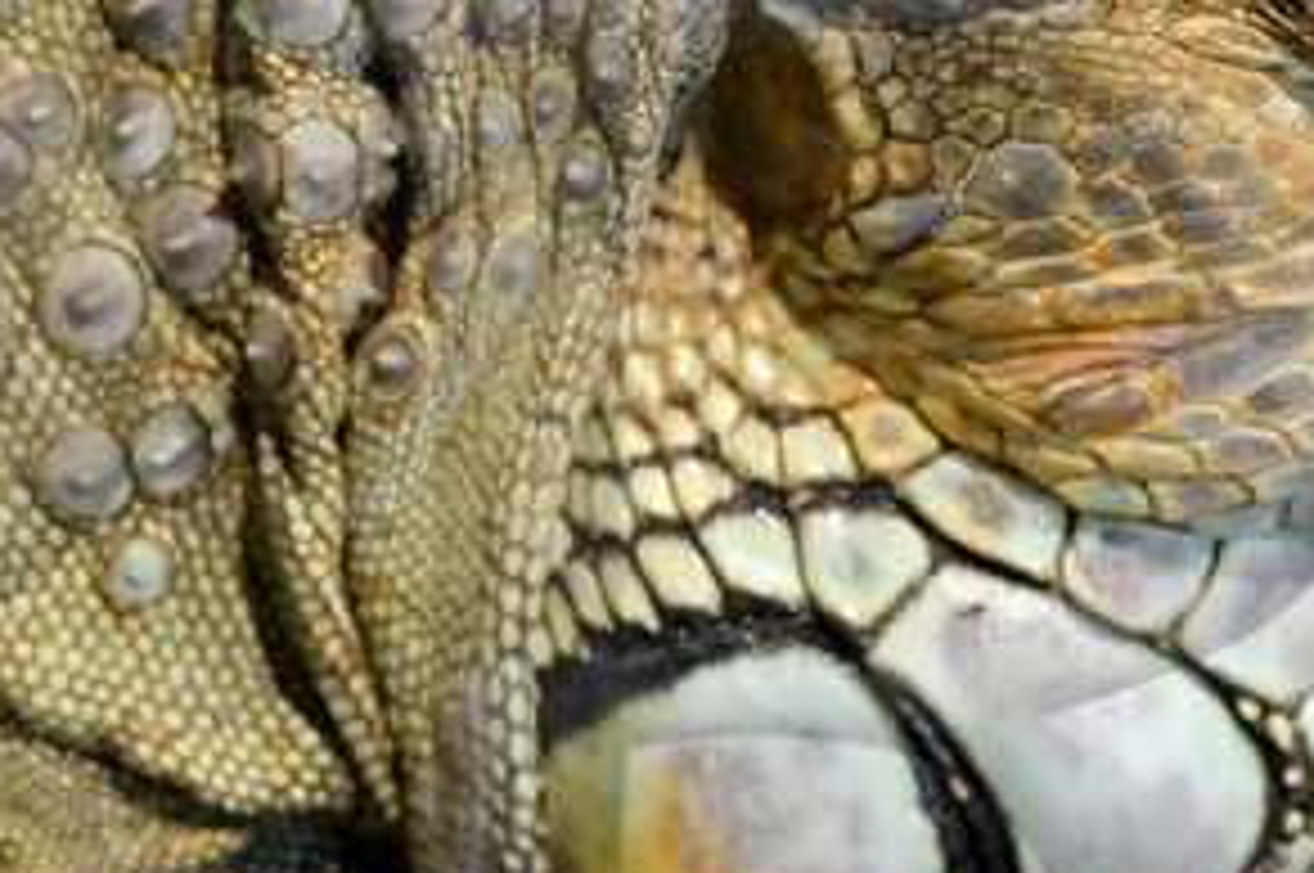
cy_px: 738
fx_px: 39959
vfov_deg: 1.3
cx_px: 320
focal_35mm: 1096
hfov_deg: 1.9
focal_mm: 200
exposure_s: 1/30
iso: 1600
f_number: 4.5
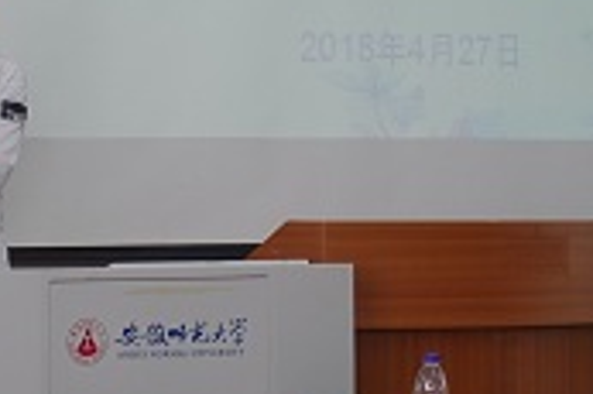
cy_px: -21
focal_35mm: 194
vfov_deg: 7.0
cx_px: 384
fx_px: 3193
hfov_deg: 10.6
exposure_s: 1/60
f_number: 2.8
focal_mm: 20.43
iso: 200
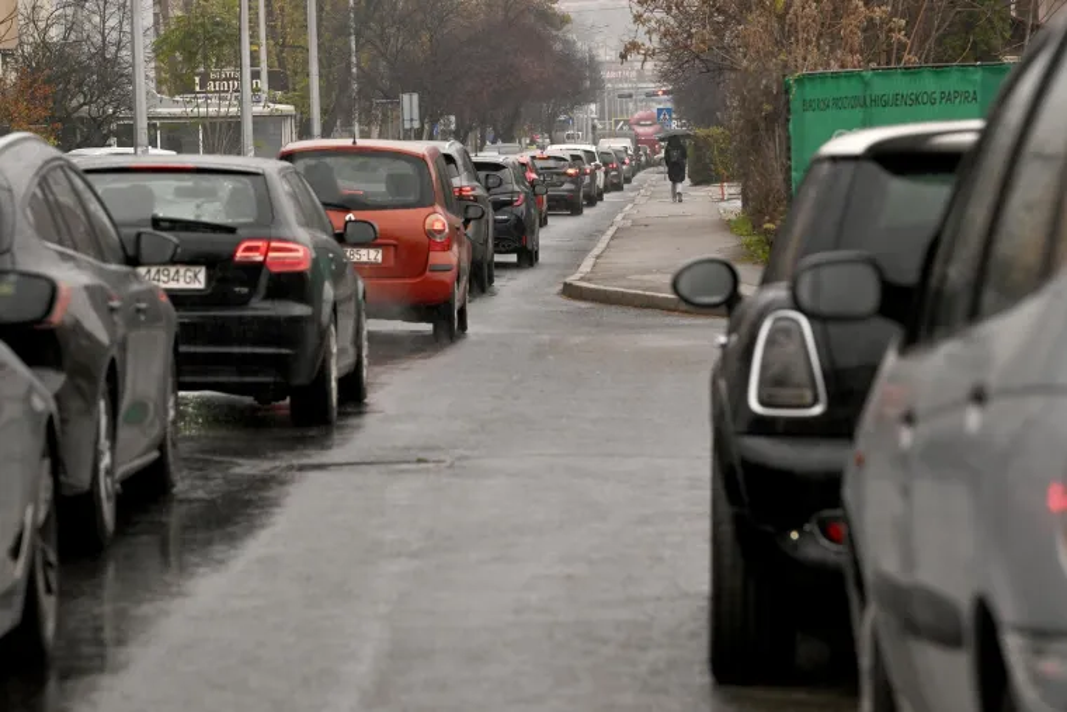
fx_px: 4743
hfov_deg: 12.8
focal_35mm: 160
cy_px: 356
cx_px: 534
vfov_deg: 8.6
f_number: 7.1
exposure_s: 1/1250
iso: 1600
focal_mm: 160
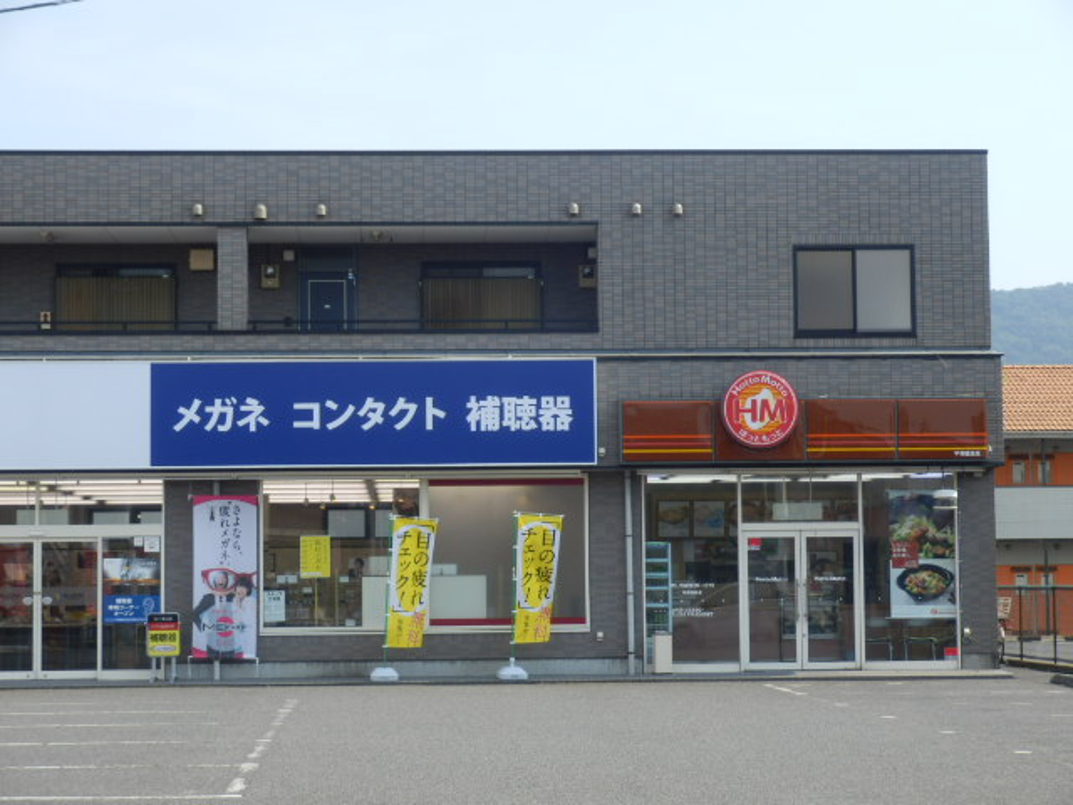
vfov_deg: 15.4
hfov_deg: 20.4
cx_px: 536
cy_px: 402
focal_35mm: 96
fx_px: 2976
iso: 80
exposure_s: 1/320
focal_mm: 17.1
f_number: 5.3
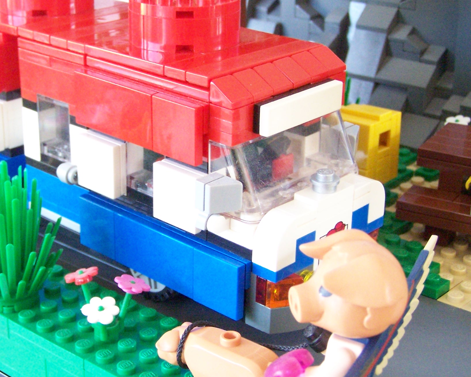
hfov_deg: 25.6
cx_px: 163
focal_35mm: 74
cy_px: 179
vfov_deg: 20.7
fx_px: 1032
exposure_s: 1/30
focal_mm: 8
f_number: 3.2
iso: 400
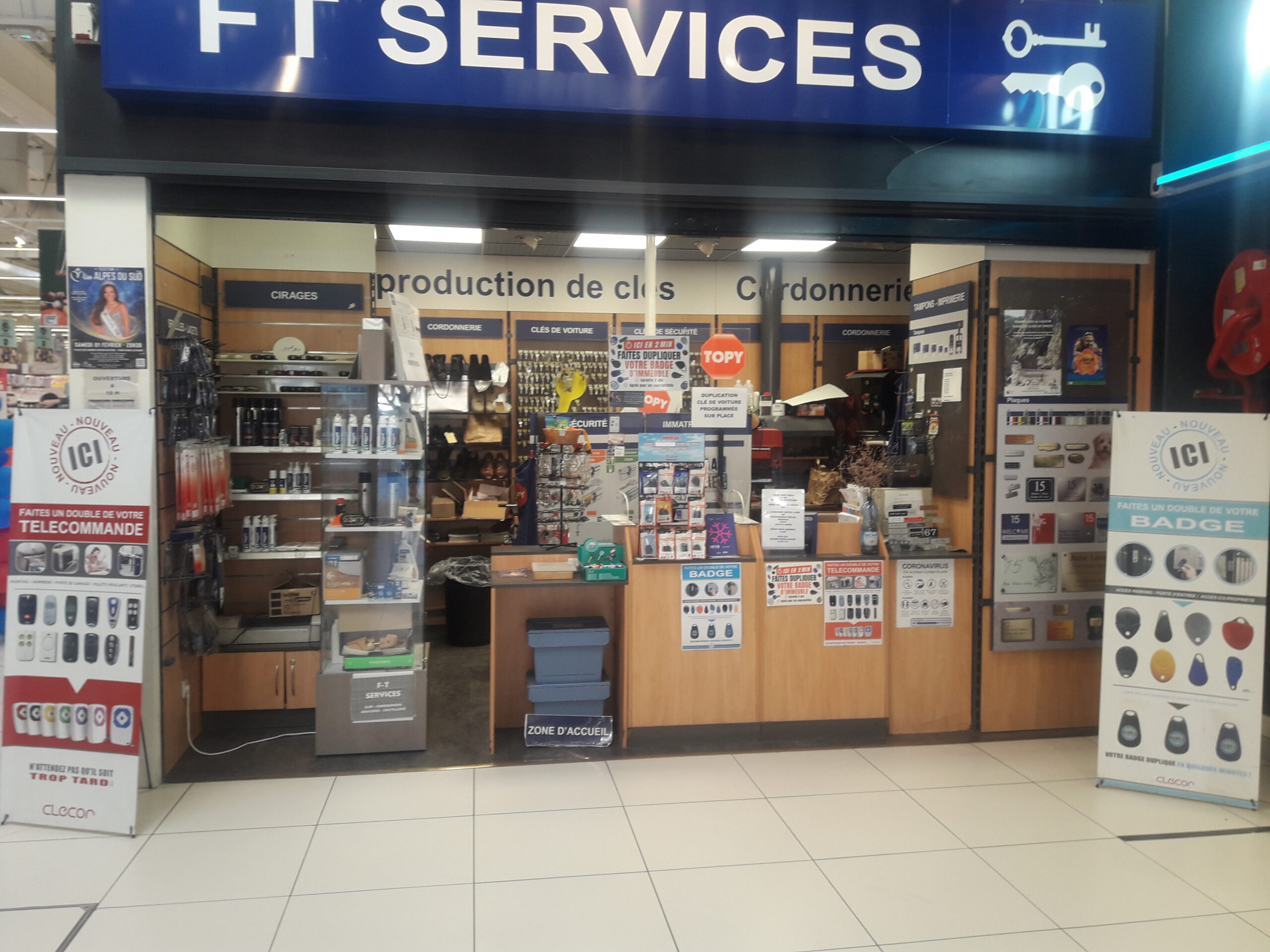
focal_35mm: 28
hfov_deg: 63.4
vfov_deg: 49.7
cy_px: 476
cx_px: 635
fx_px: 1027
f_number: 1.9
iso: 50
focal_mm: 3.7
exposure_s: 1/33
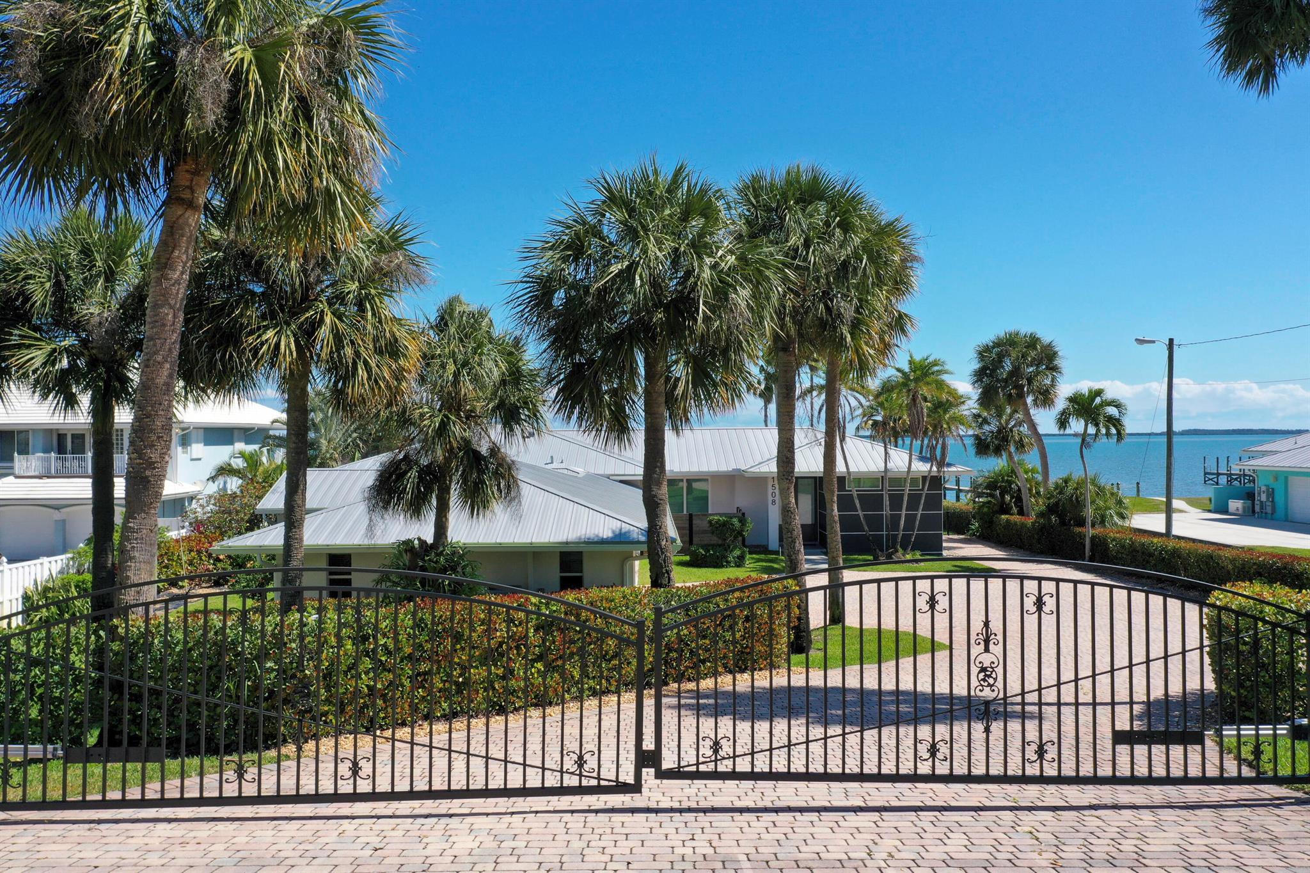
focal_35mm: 28
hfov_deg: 65.5
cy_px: 436
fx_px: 1019
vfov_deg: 46.4
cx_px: 655
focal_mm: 10.26
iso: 100
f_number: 6.3
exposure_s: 1/500
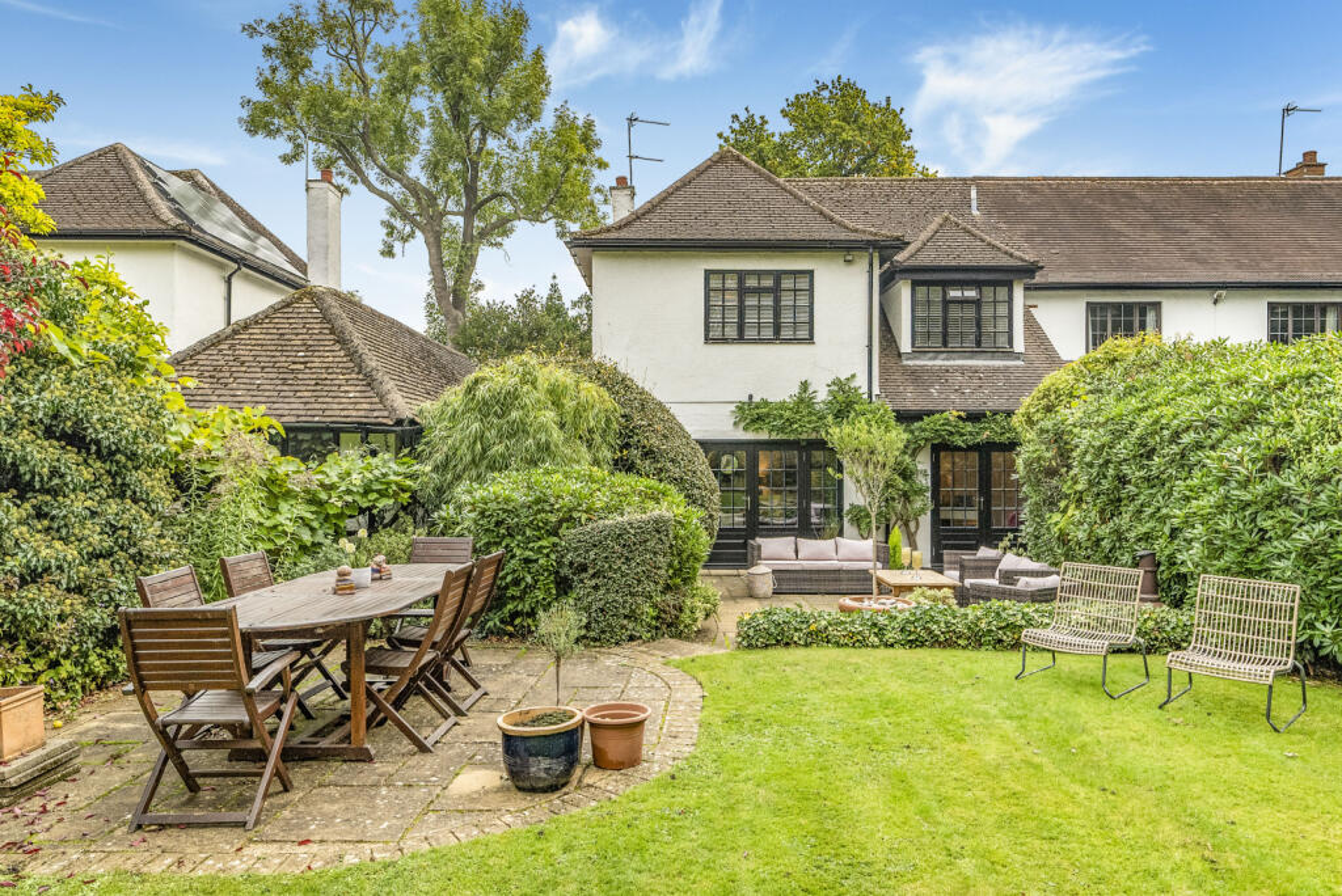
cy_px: 448
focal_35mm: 23
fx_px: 858
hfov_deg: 76.1
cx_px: 671
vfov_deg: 55.2
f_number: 7.1
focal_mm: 23
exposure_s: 1/250
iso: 800
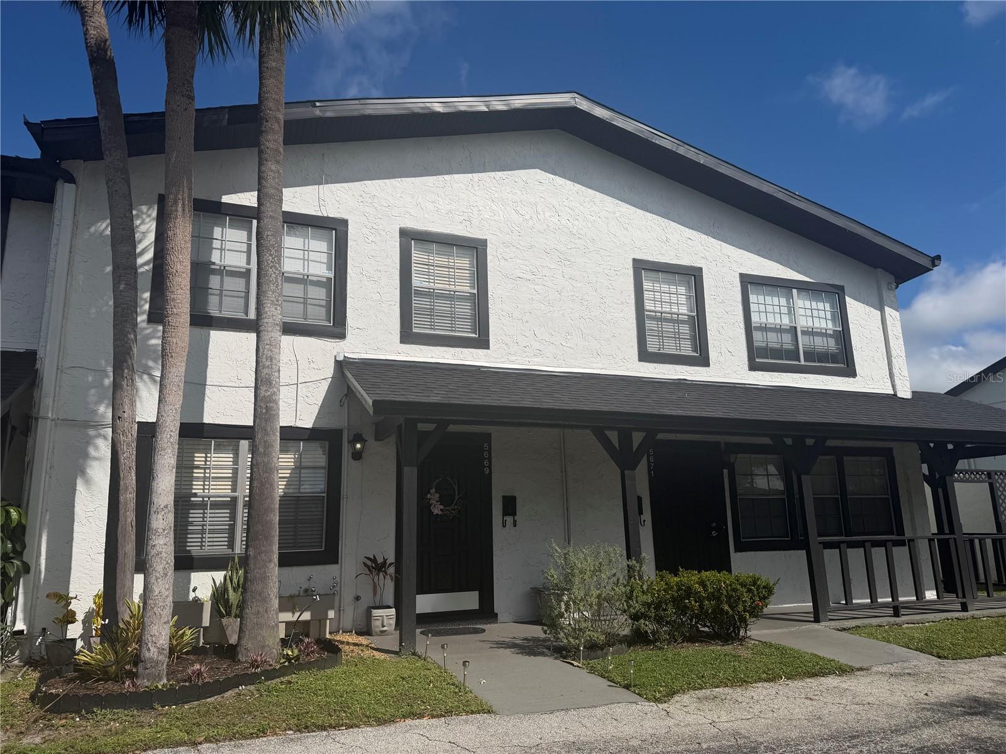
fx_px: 697
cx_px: 503
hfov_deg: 71.6
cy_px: 377
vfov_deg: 56.8
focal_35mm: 24
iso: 80
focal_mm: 6.76
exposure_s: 1/10309
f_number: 1.78
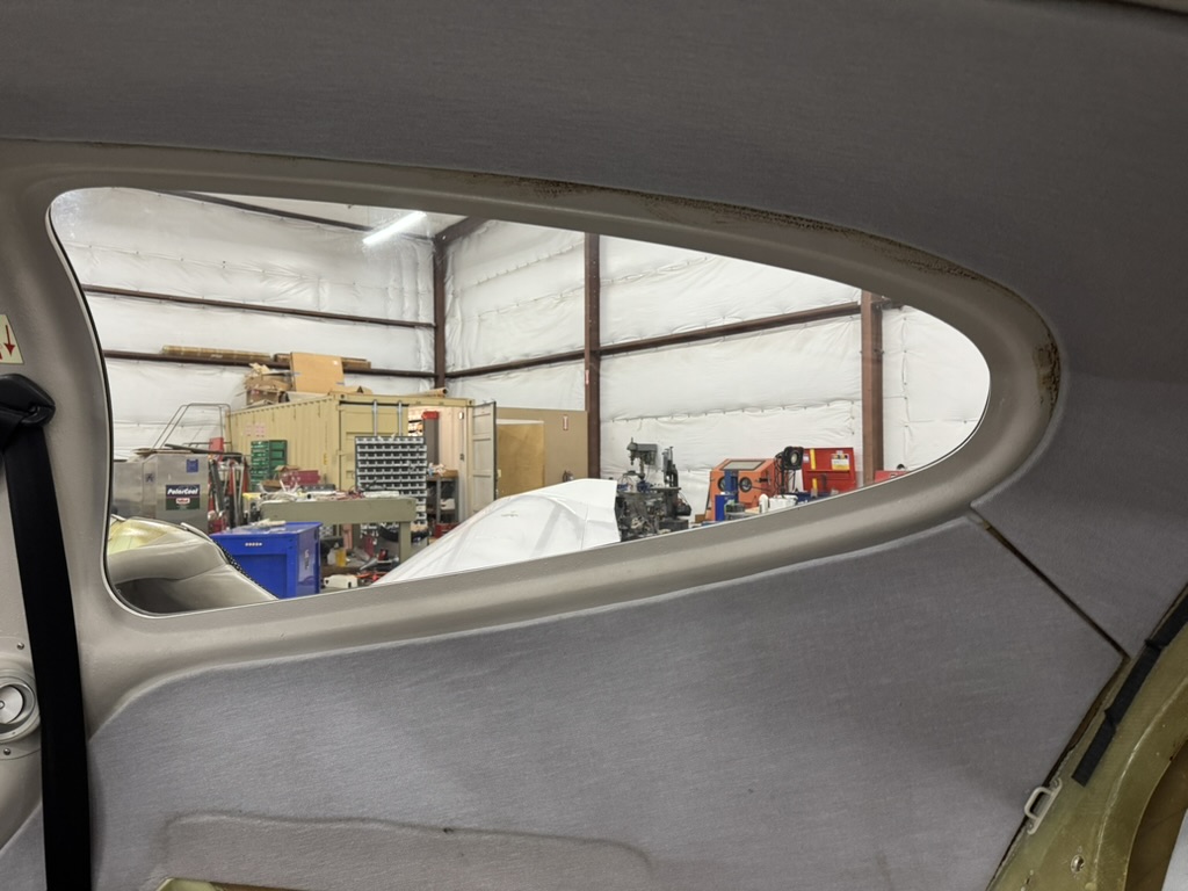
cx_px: 594
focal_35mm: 24
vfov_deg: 56.8
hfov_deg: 71.6
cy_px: 446
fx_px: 824
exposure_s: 1/60
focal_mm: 6.76
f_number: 1.78
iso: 250
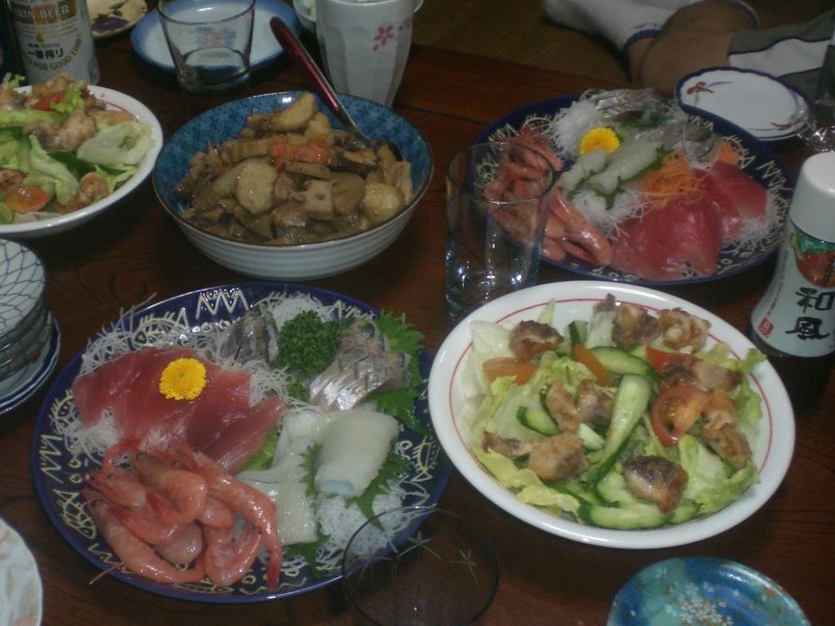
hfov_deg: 42.8
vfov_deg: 32.9
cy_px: 291
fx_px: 1061
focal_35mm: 44
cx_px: 353
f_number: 3.1
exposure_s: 1/30
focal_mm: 6.3
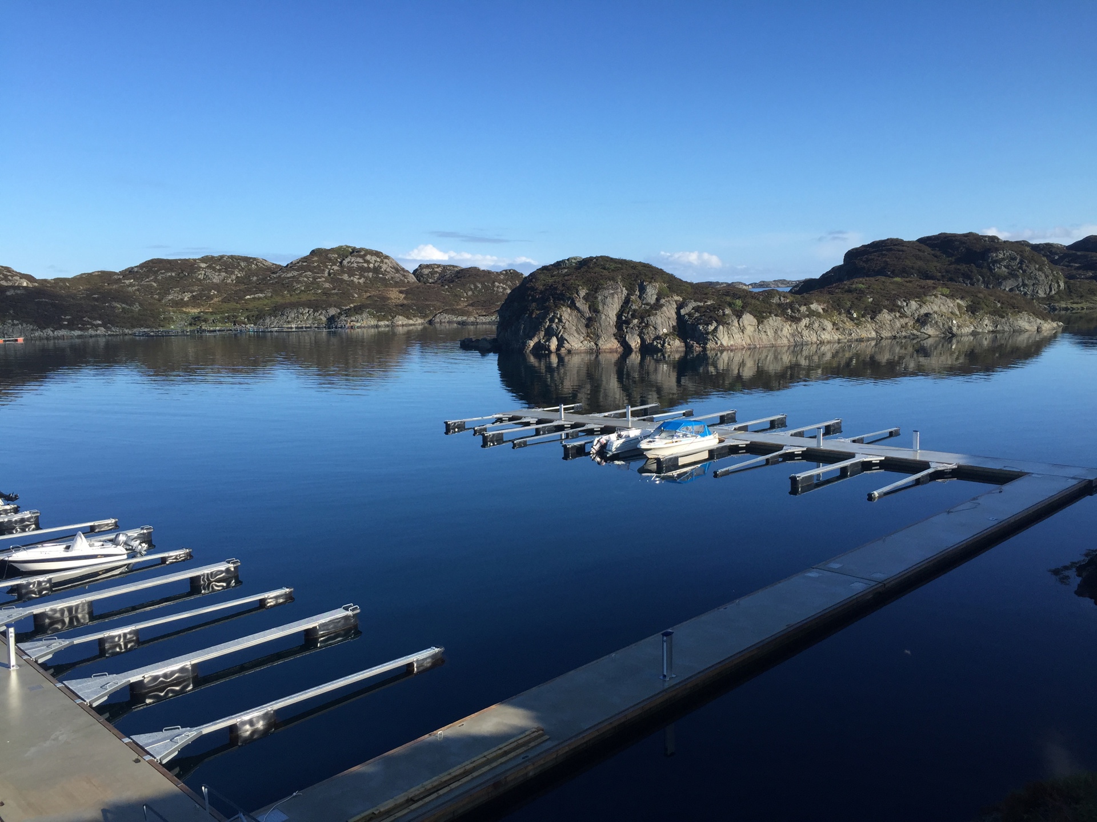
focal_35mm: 29
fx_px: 919
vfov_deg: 48.2
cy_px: 411
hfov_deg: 61.7
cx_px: 548
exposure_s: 1/1236
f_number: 2.2
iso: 32
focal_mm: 4.15
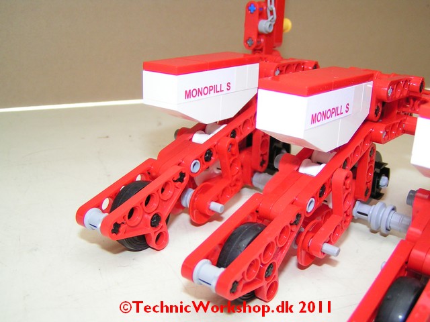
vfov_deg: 37.7
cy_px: 161
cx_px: 215
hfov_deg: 49.0
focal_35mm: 38
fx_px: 472
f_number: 2.8
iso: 125
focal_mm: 5.8
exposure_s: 1/40
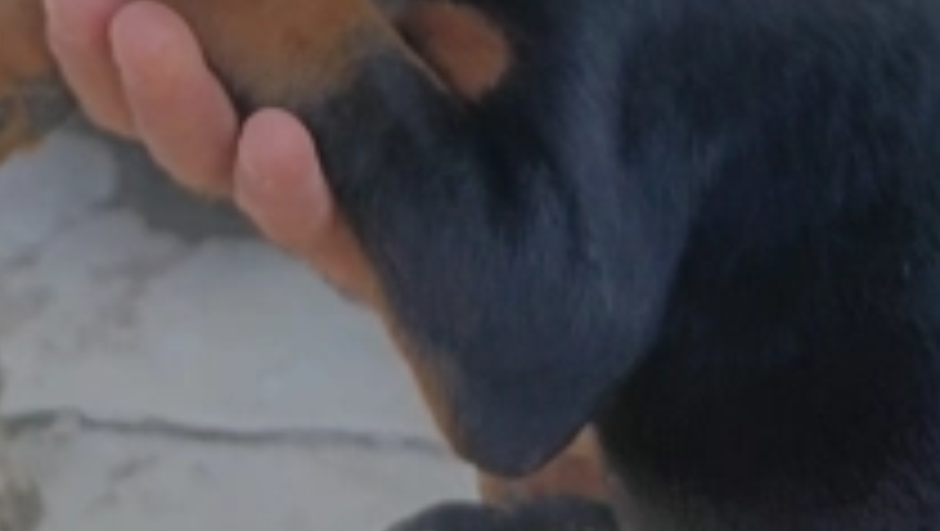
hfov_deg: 41.3
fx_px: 1247
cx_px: 427
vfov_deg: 20.6
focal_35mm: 50
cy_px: -261
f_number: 1.75
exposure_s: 1/155
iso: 100
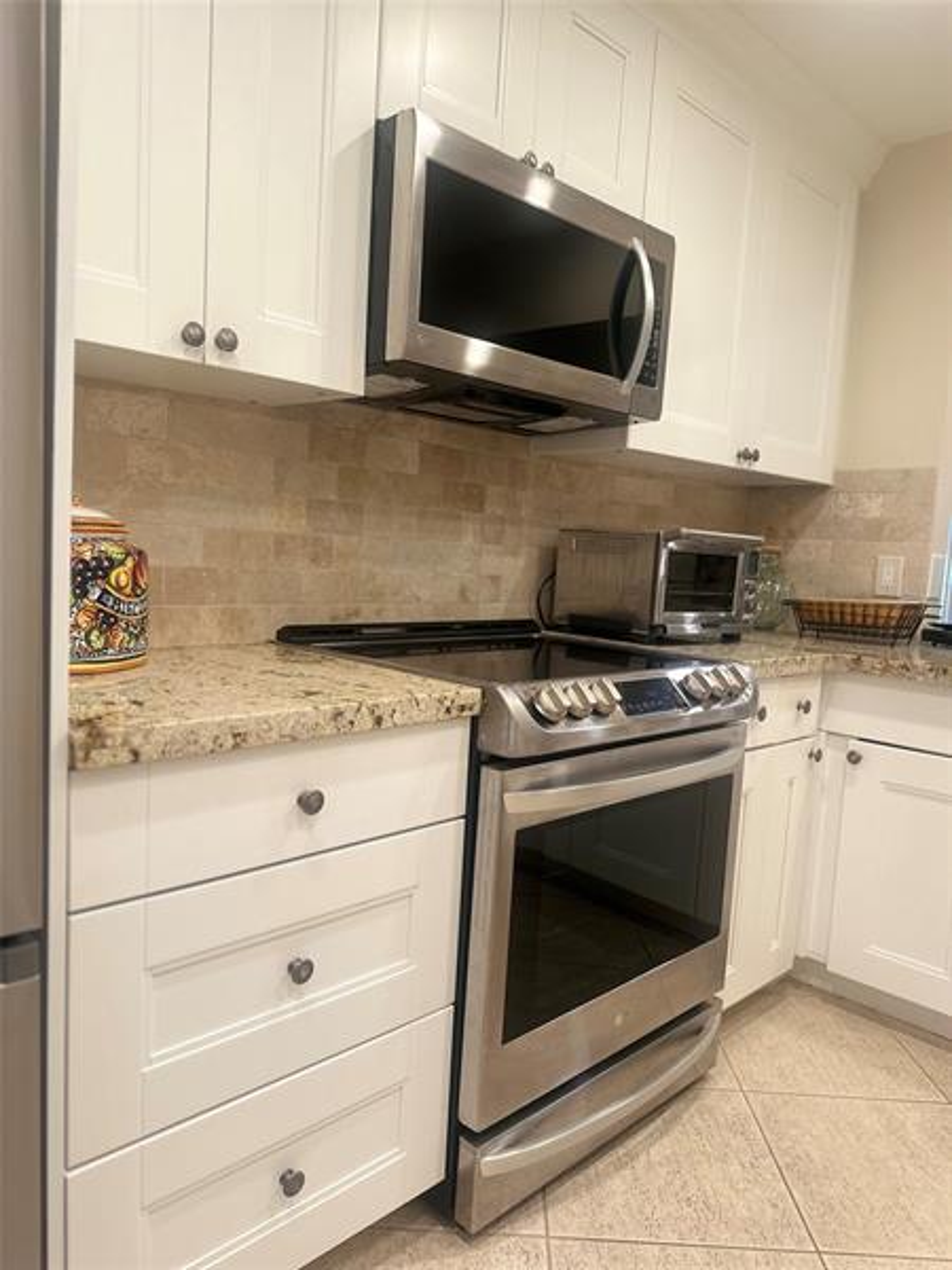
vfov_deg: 71.6
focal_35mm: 24
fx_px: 880
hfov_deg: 56.8
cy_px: 635
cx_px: 476
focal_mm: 6.86
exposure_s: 1/120
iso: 200
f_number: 1.78
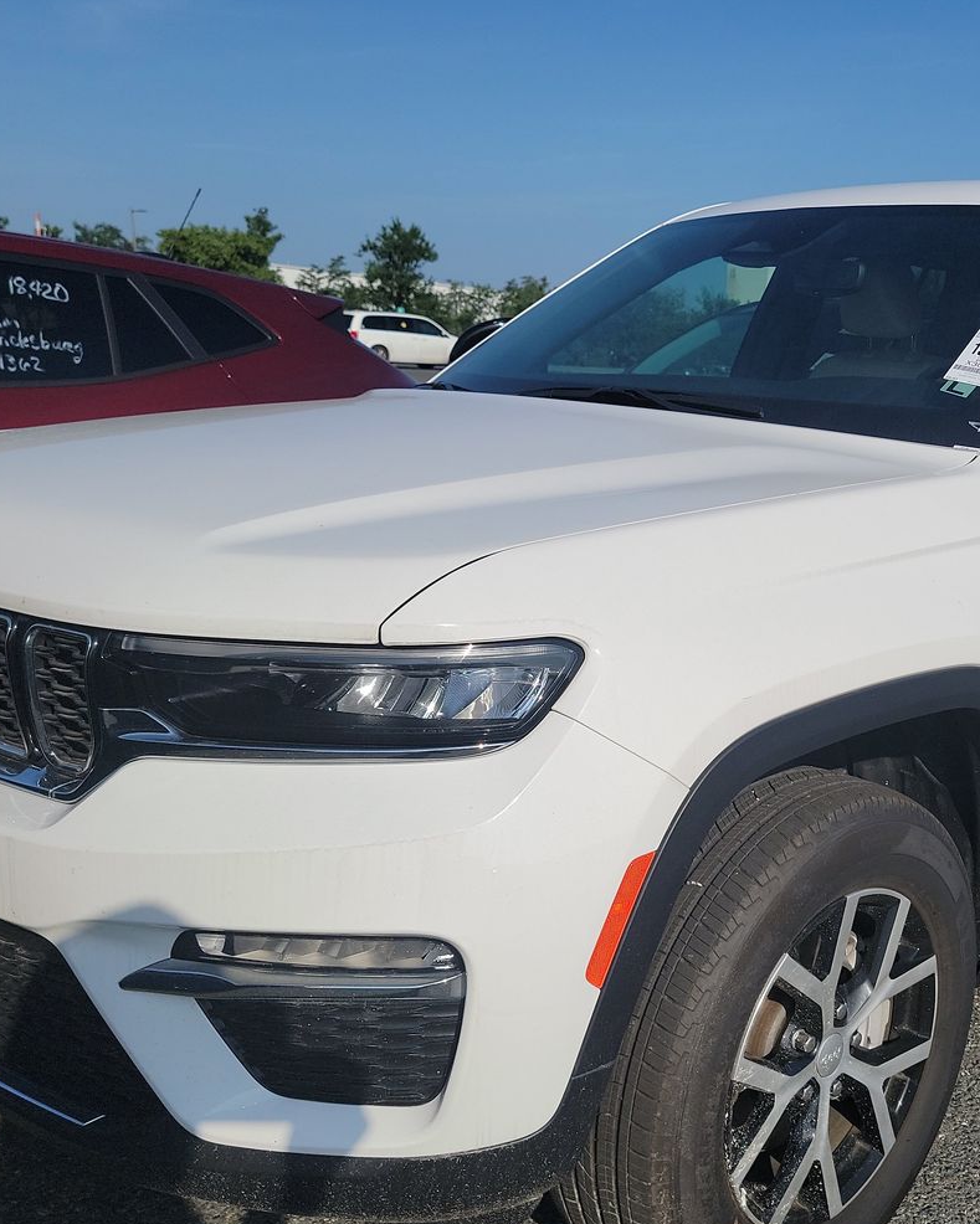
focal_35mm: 38
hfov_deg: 38.1
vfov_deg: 47.7
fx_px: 1377
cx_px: 742
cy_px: 715
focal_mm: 6.7
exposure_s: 1/1873
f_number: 1.8
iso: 50
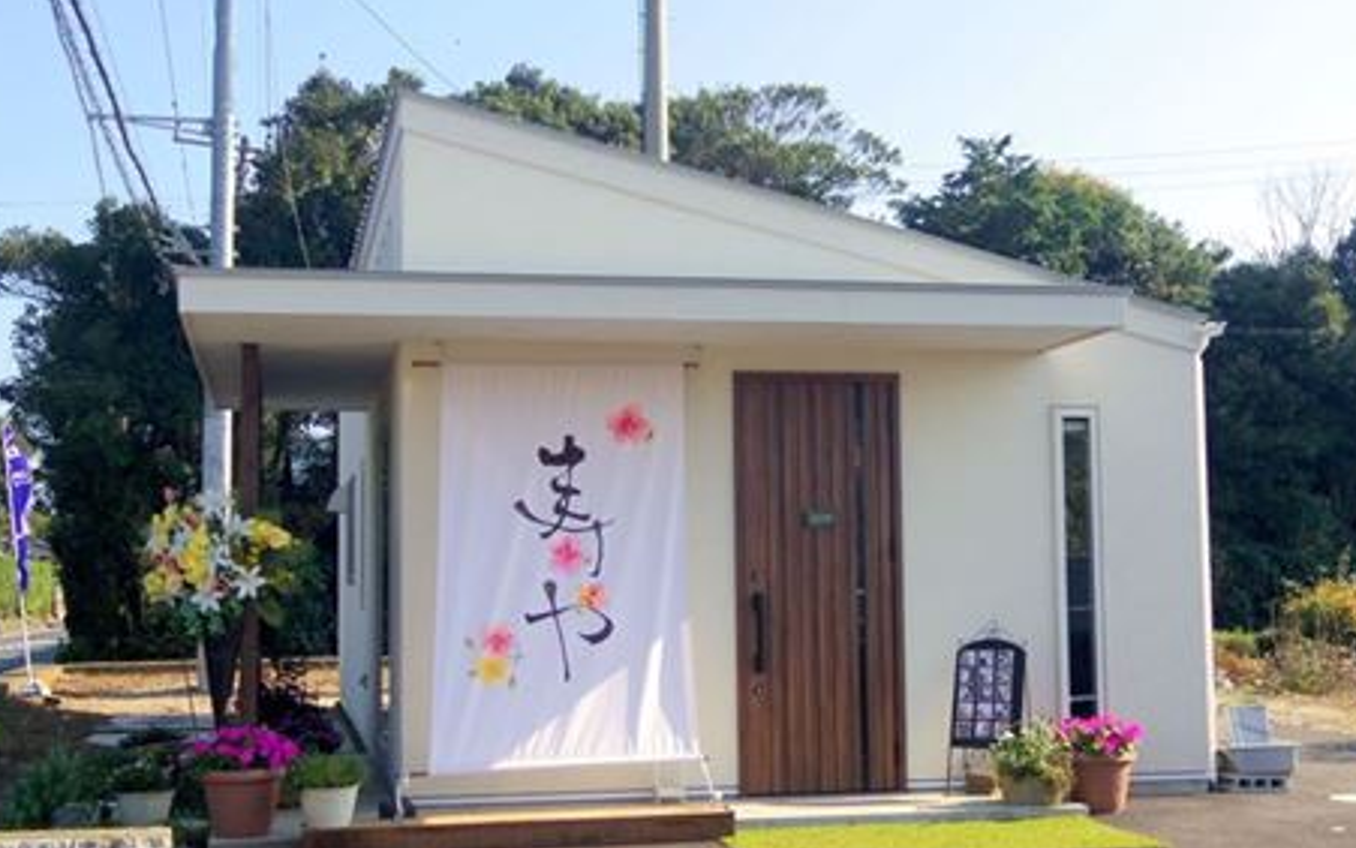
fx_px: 1959
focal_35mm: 53
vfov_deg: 24.4
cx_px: 676
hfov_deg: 38.2
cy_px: 430
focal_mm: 8.5
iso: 125
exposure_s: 1/320
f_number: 3.2
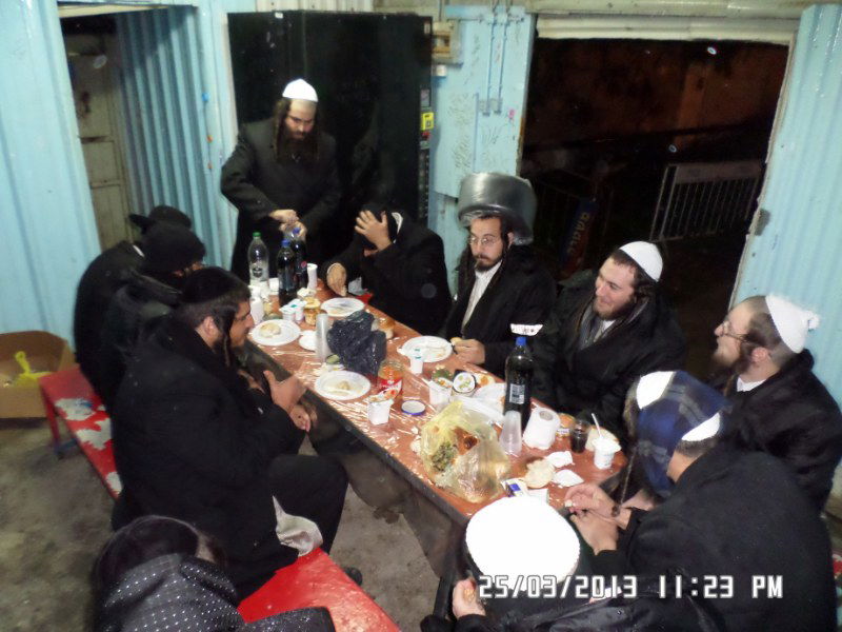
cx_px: 421
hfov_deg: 69.4
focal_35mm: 25
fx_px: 608
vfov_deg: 54.9
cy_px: 316
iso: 400
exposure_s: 1/8
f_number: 2.5
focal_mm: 4.5
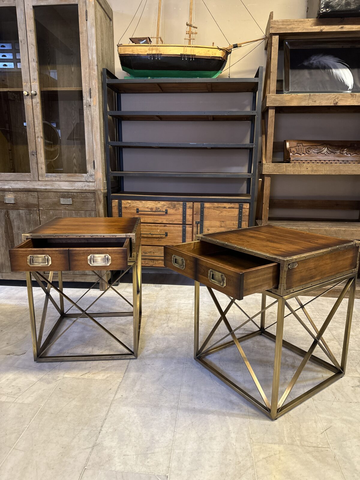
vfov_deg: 71.6
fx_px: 333
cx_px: 180
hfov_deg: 56.8
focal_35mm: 24
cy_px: 240
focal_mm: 6.86
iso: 250
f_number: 1.78
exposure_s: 1/50
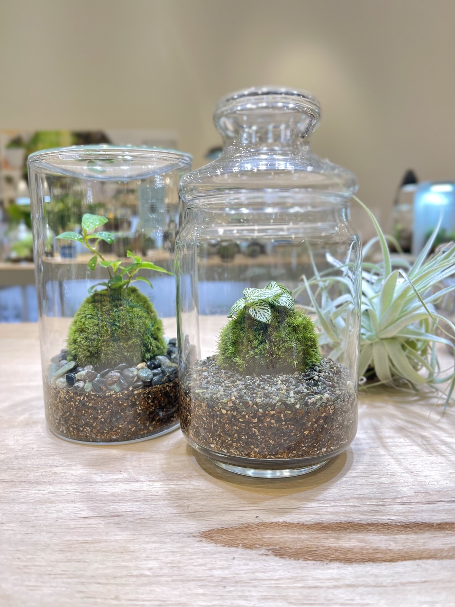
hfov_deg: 53.1
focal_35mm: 26
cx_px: 228
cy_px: 304
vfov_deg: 67.3
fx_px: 456
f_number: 1.6
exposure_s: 1/100
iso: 64
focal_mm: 5.1
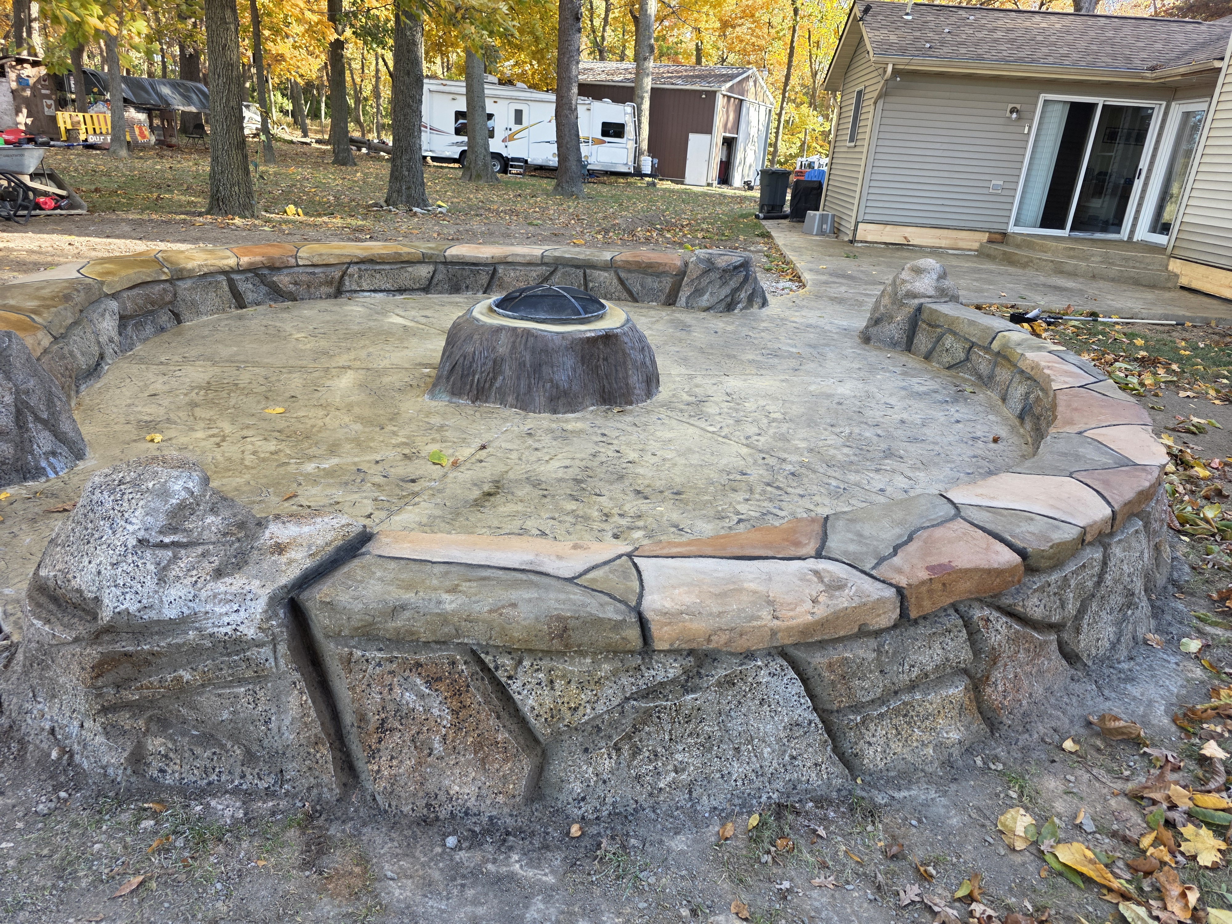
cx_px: 616
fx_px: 819
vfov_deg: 58.9
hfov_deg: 73.9
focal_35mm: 23
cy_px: 462
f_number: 1.7
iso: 100
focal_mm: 6.3
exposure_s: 1/180
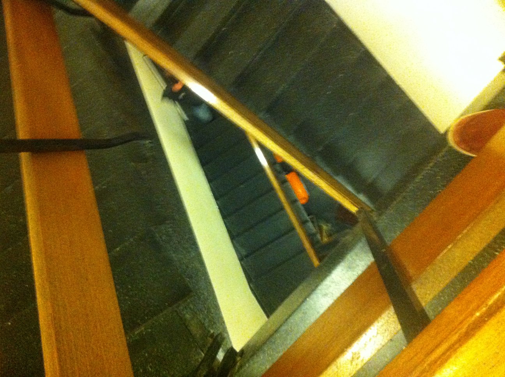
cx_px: 252
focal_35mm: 35
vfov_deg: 40.6
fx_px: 510
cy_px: 188
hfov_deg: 52.7
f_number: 2.8
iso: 1000
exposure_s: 1/15
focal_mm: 3.85
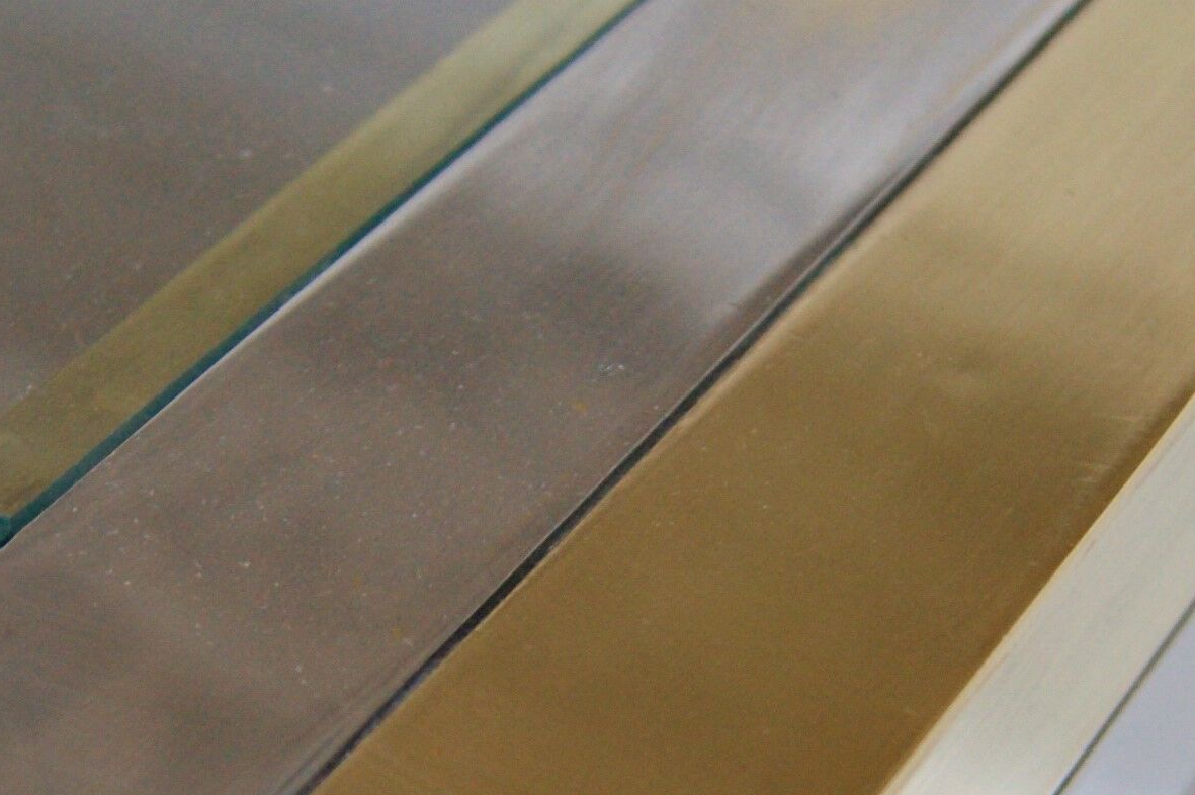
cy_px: 833
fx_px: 5806
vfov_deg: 7.8
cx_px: 454
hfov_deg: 11.7
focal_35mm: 175
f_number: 4.5
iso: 320
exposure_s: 1/60
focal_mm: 30
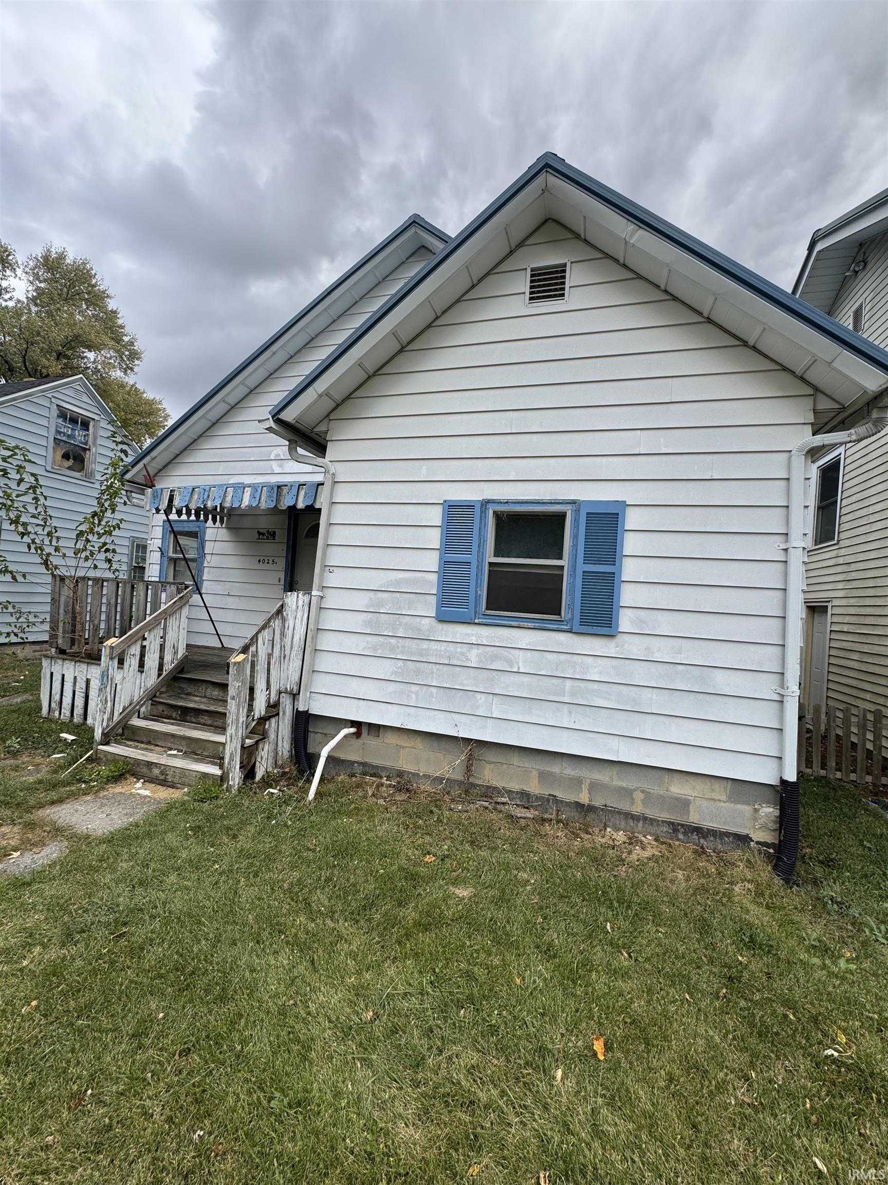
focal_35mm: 14
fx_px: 479
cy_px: 592
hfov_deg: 85.7
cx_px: 444
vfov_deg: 102.1
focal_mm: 2.22
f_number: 2.2
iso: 50
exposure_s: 1/687
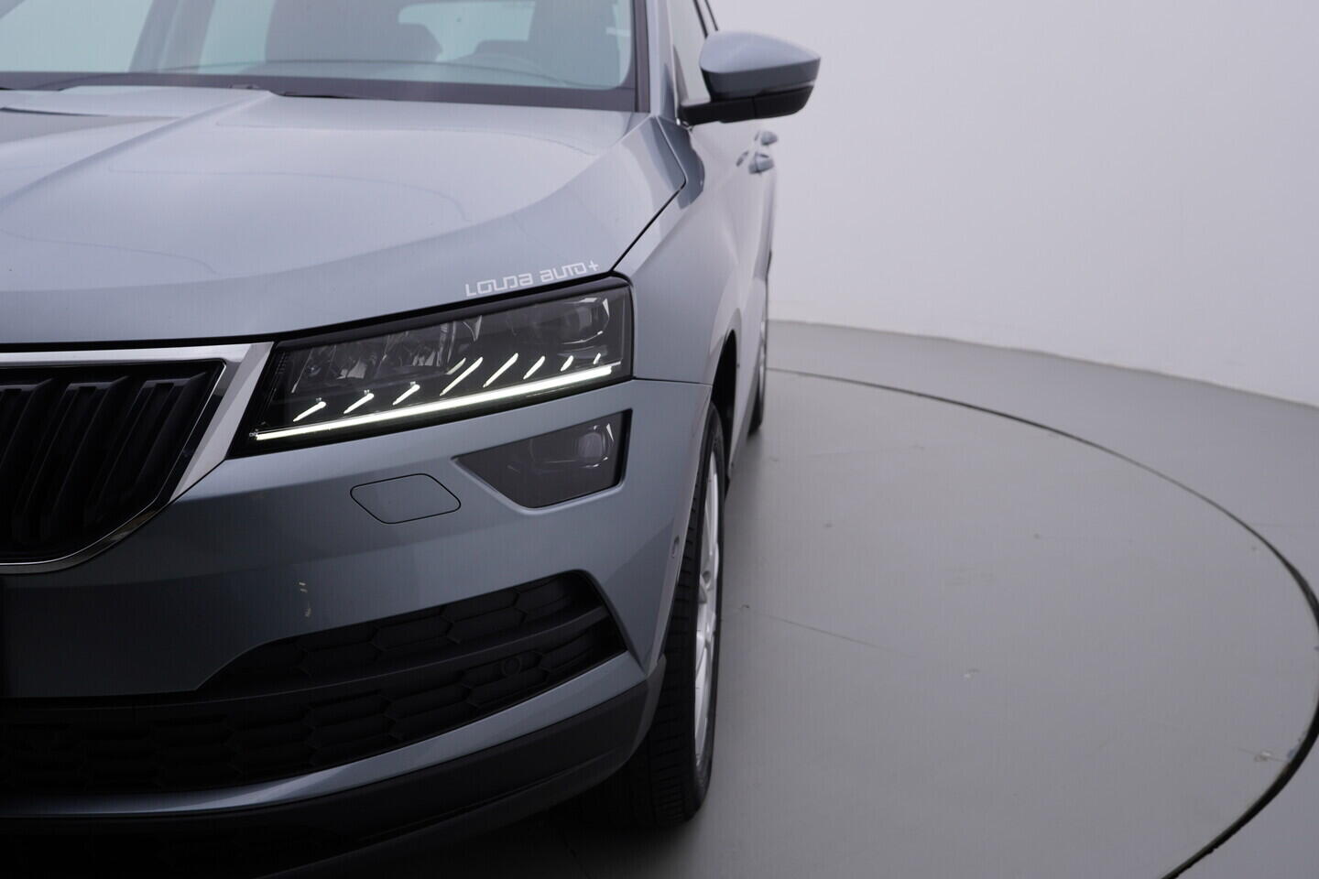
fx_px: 1319
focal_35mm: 36
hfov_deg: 53.1
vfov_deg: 36.9
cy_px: 440
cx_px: 660
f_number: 4.5
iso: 125
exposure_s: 1/100
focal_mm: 24
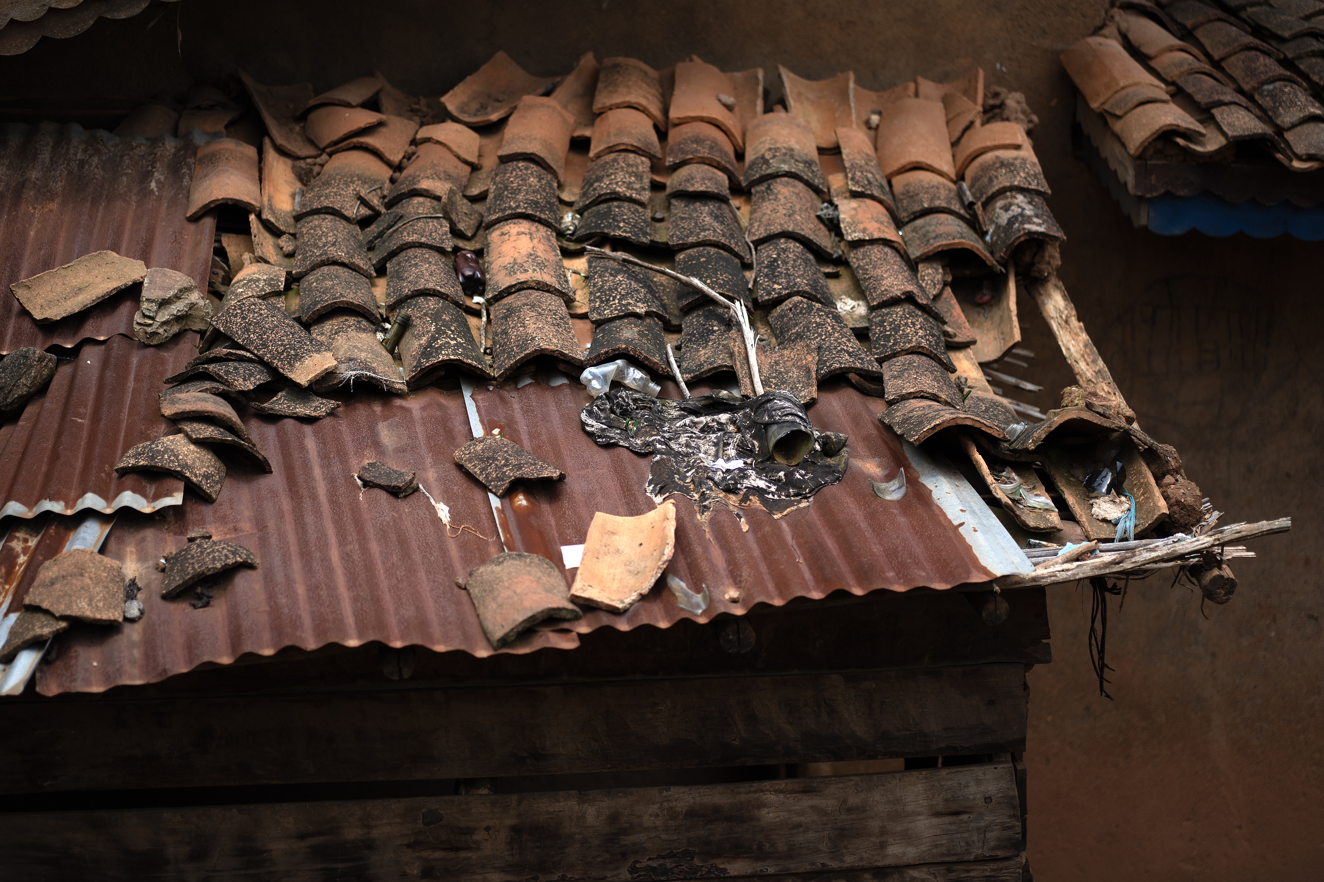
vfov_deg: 16.1
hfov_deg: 23.9
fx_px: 3126
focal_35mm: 85
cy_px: 441
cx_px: 662
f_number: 1.8
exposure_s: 1/8000
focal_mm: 85
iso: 250
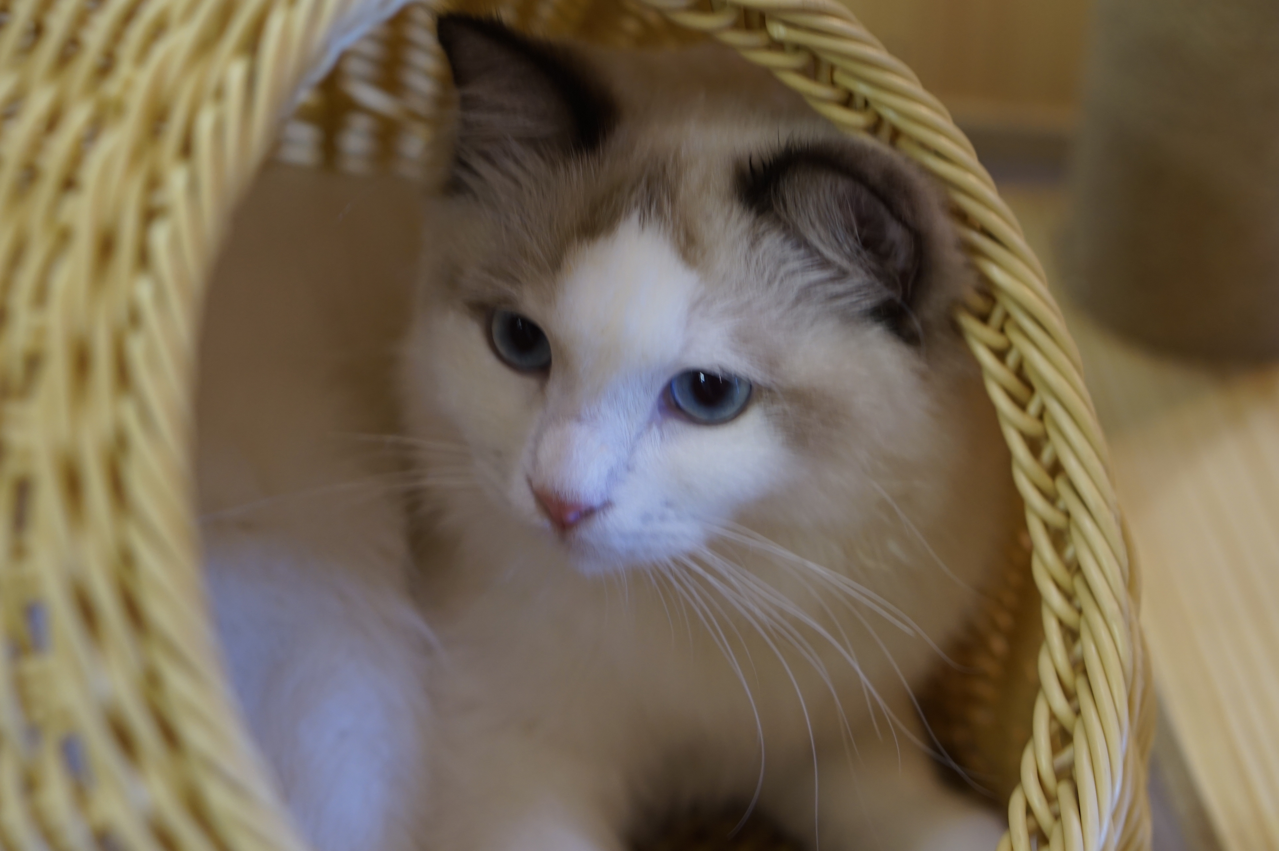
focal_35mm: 75
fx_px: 2663
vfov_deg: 18.2
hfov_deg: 27.0
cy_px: 426
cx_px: 640
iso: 400
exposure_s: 1/15
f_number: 2.8
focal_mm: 50
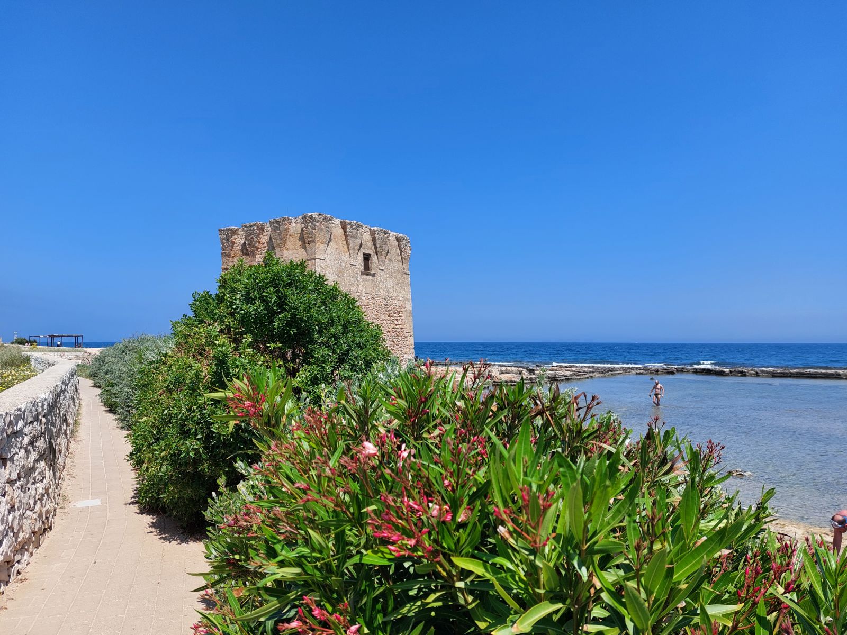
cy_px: 318
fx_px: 587
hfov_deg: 71.6
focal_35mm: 24
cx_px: 424
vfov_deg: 56.8
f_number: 1.8
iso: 25
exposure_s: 1/1456
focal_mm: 5.23
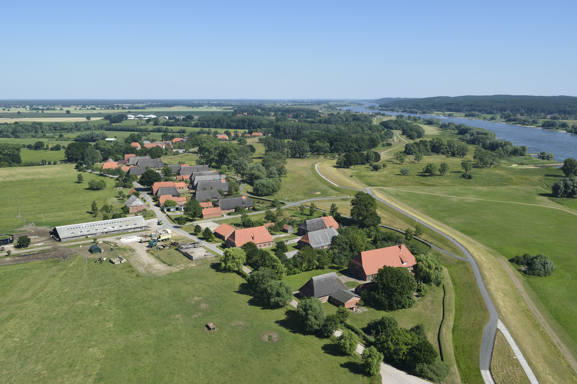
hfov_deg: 59.5
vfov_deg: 41.7
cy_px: 192
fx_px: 505
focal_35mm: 32
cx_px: 288
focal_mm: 21
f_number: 8
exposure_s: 1/400
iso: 200
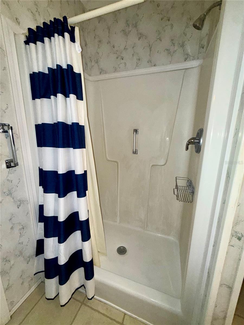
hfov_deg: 85.7
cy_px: 162
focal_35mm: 14
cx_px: 122
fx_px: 132
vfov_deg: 102.1
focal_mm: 2.22
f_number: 2.2
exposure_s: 1/60
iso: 160
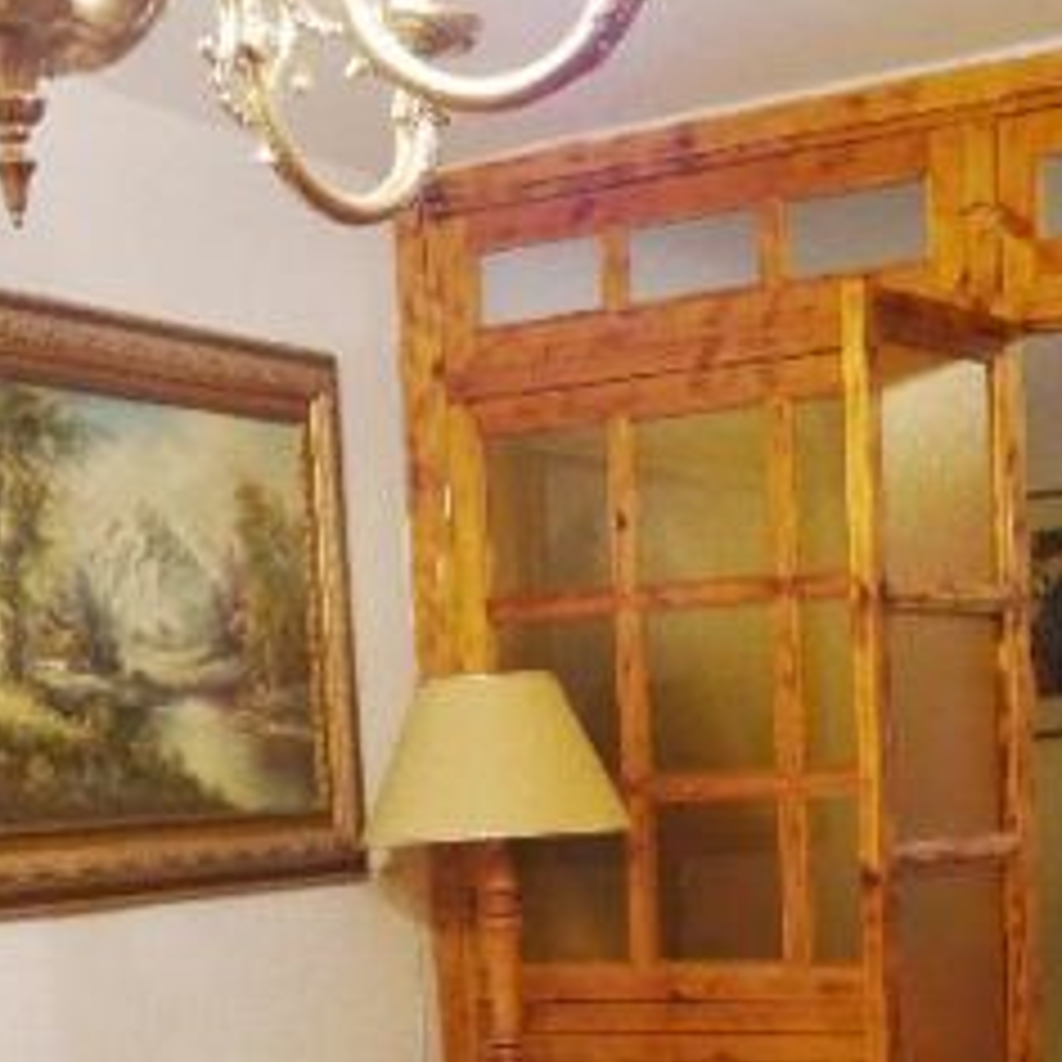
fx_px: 2569
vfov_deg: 22.2
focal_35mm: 74
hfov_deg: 23.3
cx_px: 668
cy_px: 1138
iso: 1600
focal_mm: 14
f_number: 3.5
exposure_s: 1/15
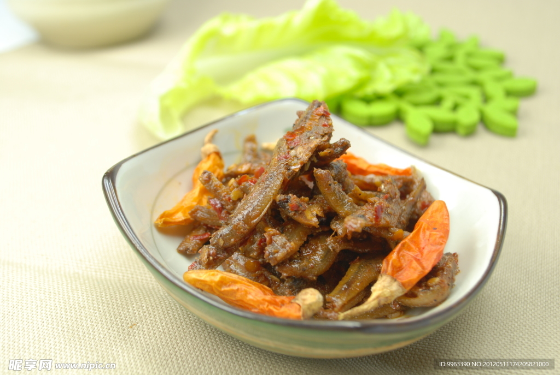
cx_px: 280
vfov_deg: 30.0
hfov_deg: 43.5
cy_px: 188
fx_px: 701
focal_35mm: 45
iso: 200
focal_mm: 30
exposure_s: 1/80
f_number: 5.6
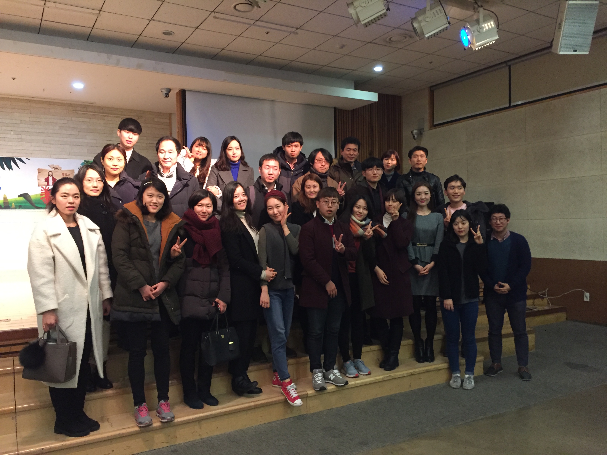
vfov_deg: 48.2
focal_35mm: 29
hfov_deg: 61.7
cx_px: 304
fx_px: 509
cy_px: 228
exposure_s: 1/30
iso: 250
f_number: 2.2
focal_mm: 4.15
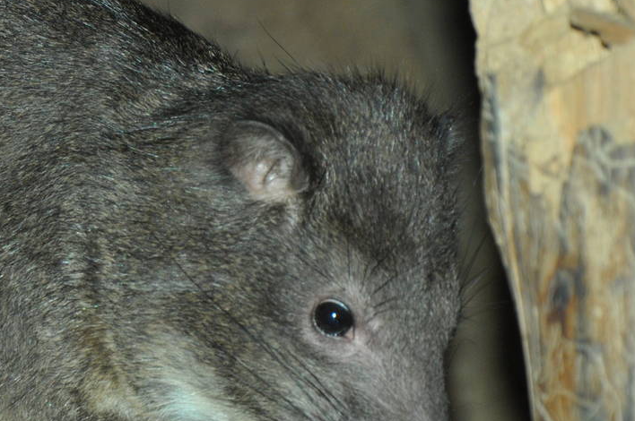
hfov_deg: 5.8
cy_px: 212
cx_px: -74
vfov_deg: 3.8
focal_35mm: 356
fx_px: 6273
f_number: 8
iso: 800
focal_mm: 105
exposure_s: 1/60
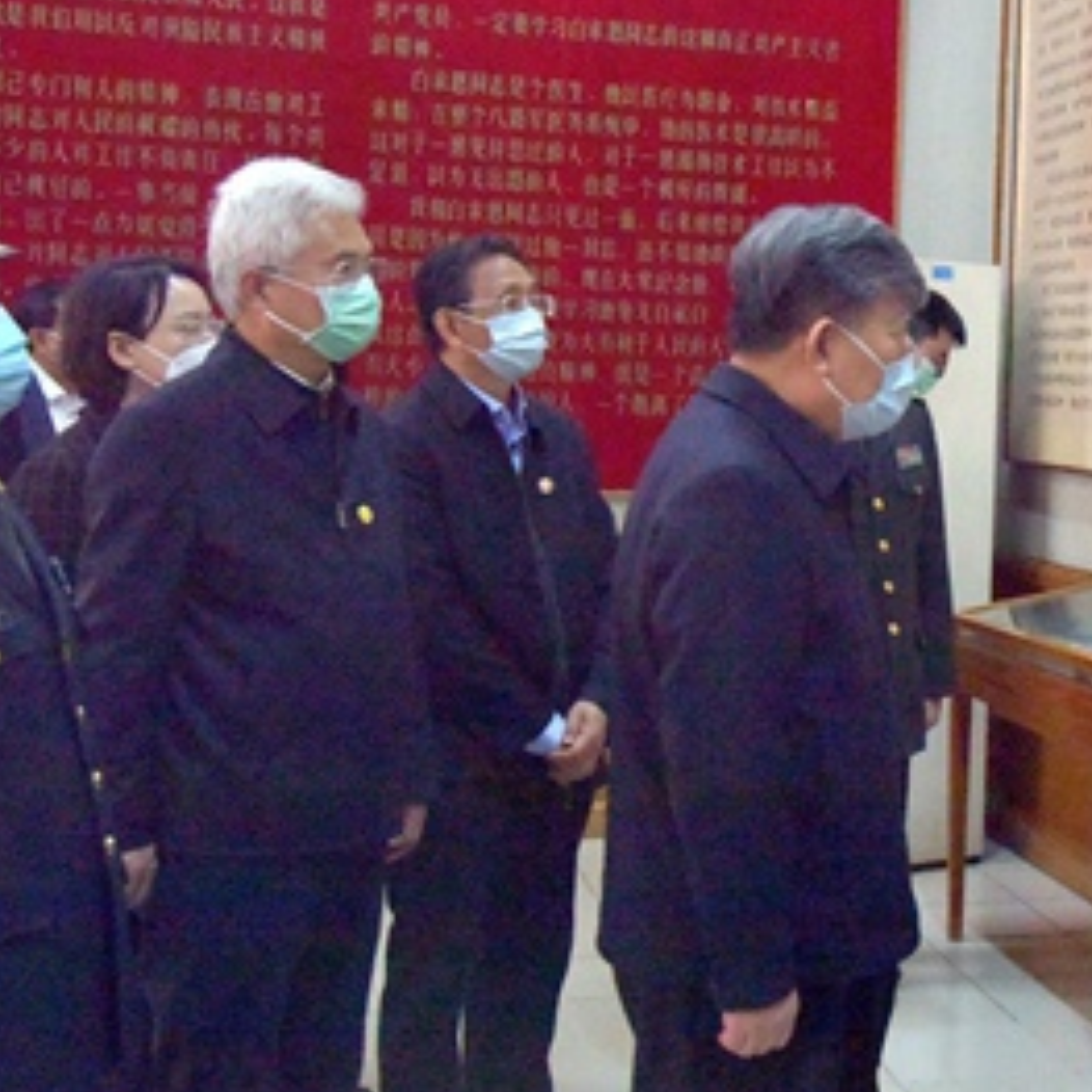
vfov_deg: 28.5
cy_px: 444
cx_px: 1042
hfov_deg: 27.3
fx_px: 2141
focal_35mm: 60
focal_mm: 31
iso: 12800
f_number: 4
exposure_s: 1/500
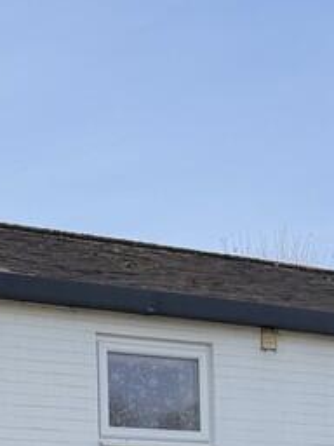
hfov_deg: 14.2
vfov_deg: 19.0
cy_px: 578
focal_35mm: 96
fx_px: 1235
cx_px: -195
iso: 80
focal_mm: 6.76
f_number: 1.78
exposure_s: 1/3759
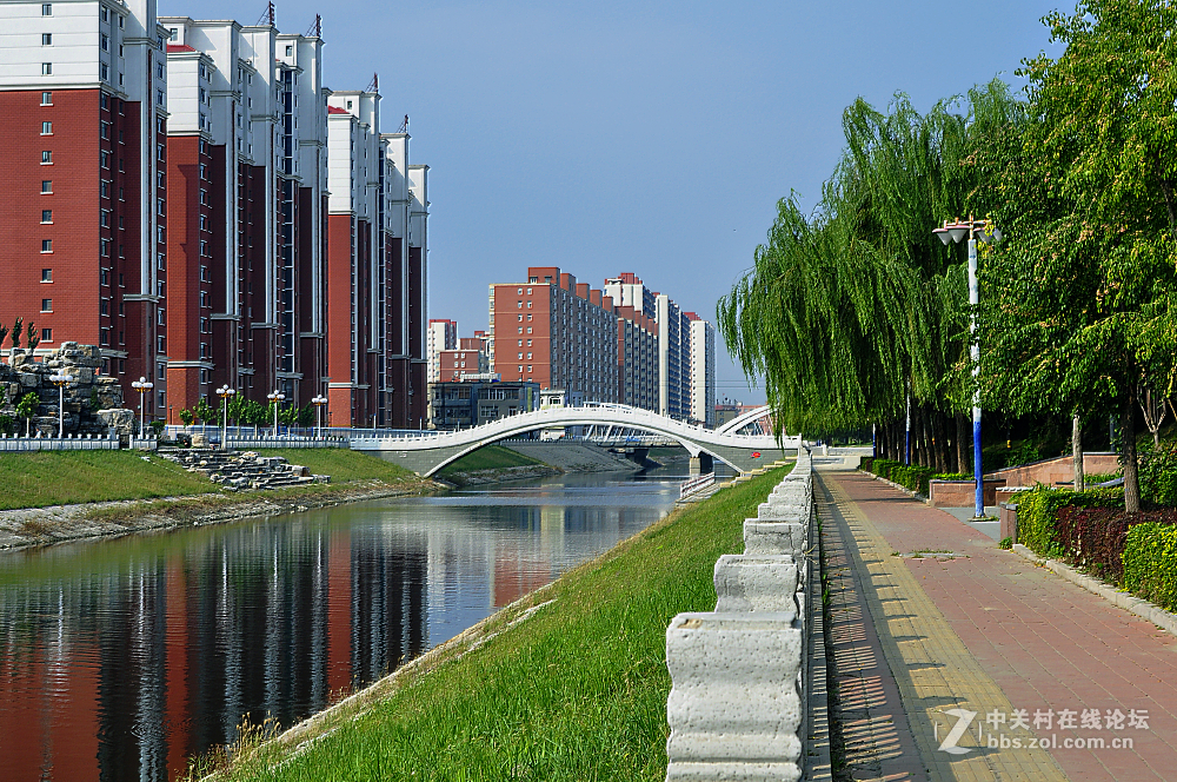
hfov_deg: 33.4
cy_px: 391
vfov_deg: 22.6
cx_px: 588
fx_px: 1959
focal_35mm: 60
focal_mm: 40
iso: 200
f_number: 9.5
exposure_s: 1/250
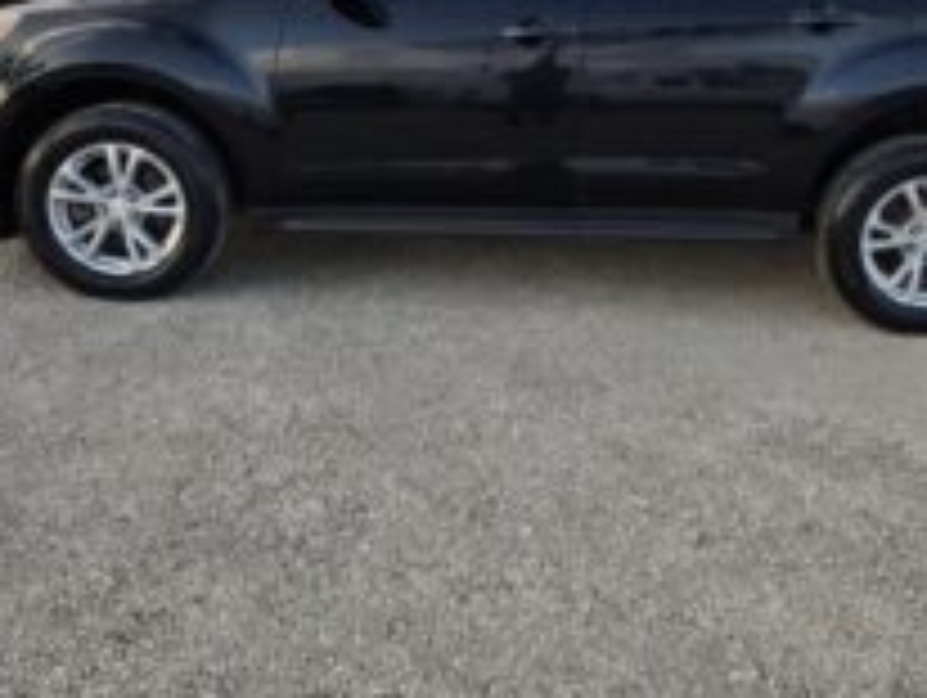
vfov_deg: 35.8
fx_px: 1046
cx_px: 513
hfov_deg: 47.7
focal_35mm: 39
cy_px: 146
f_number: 1.8
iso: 80
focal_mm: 5.4
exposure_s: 1/816
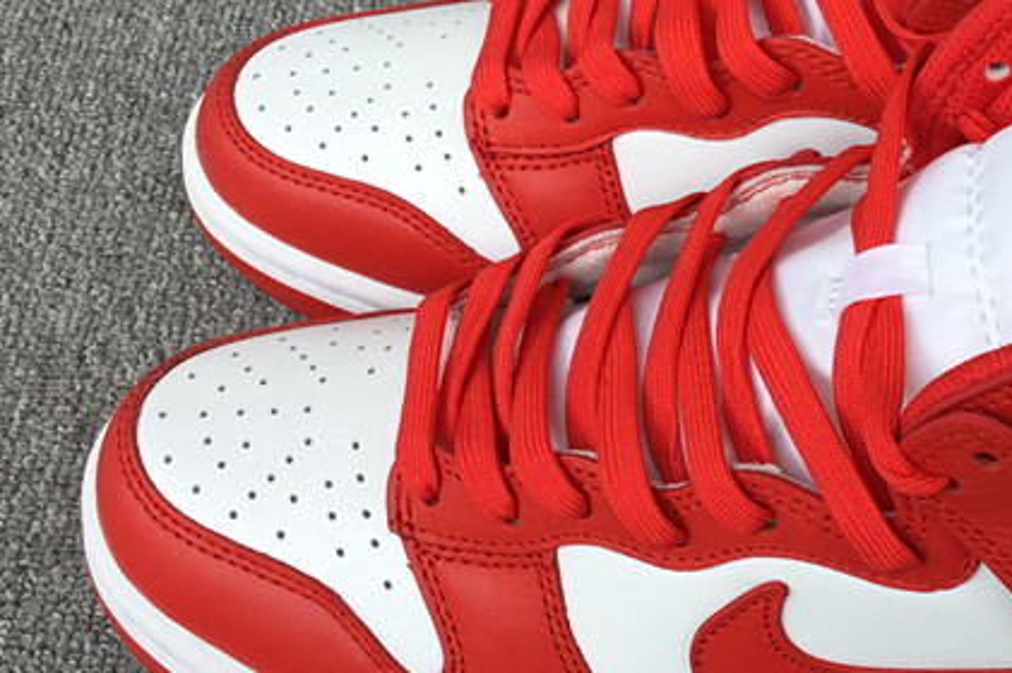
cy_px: 273
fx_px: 1938
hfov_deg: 28.8
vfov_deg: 19.7
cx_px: 776
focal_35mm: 69
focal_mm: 3.3
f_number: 2.4
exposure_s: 1/209
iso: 25
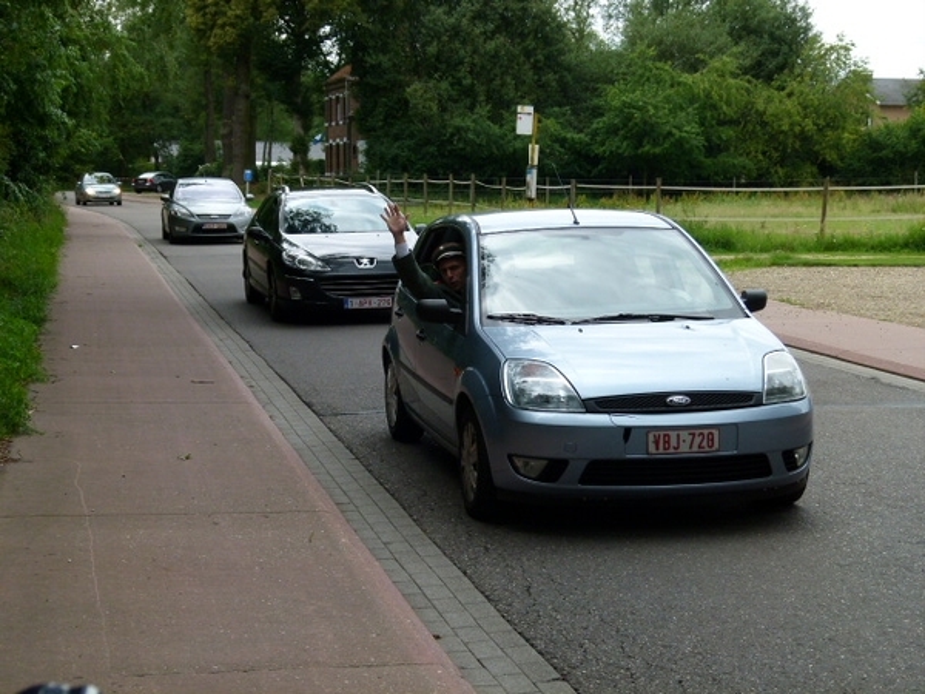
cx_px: 462
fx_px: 1710
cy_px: 347
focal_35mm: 64
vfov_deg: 22.9
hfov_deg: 30.3
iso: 100
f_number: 4
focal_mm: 11.6
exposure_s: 1/400
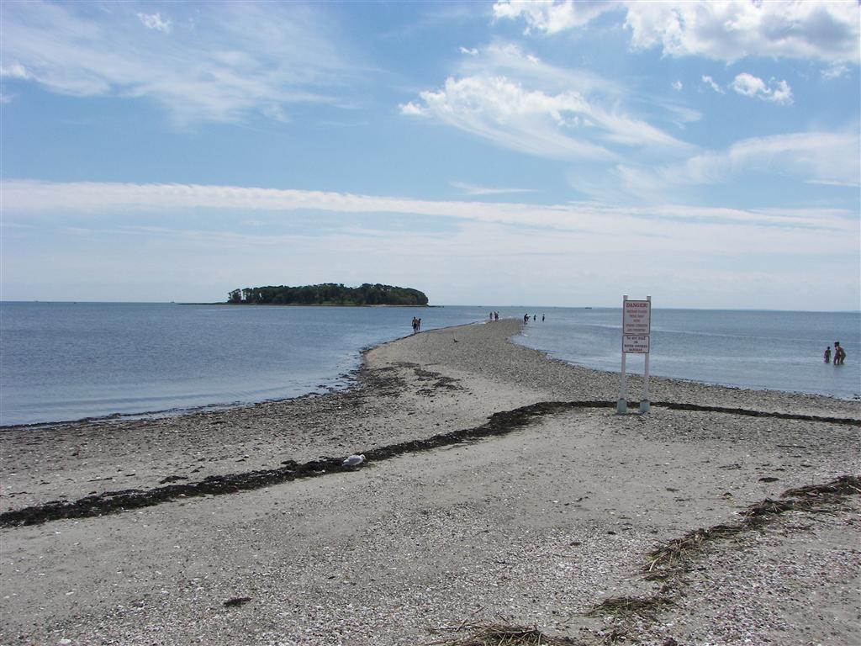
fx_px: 895
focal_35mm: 36
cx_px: 430
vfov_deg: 39.7
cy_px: 323
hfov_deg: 51.4
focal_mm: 6
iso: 64
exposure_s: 1/640
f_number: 5.6
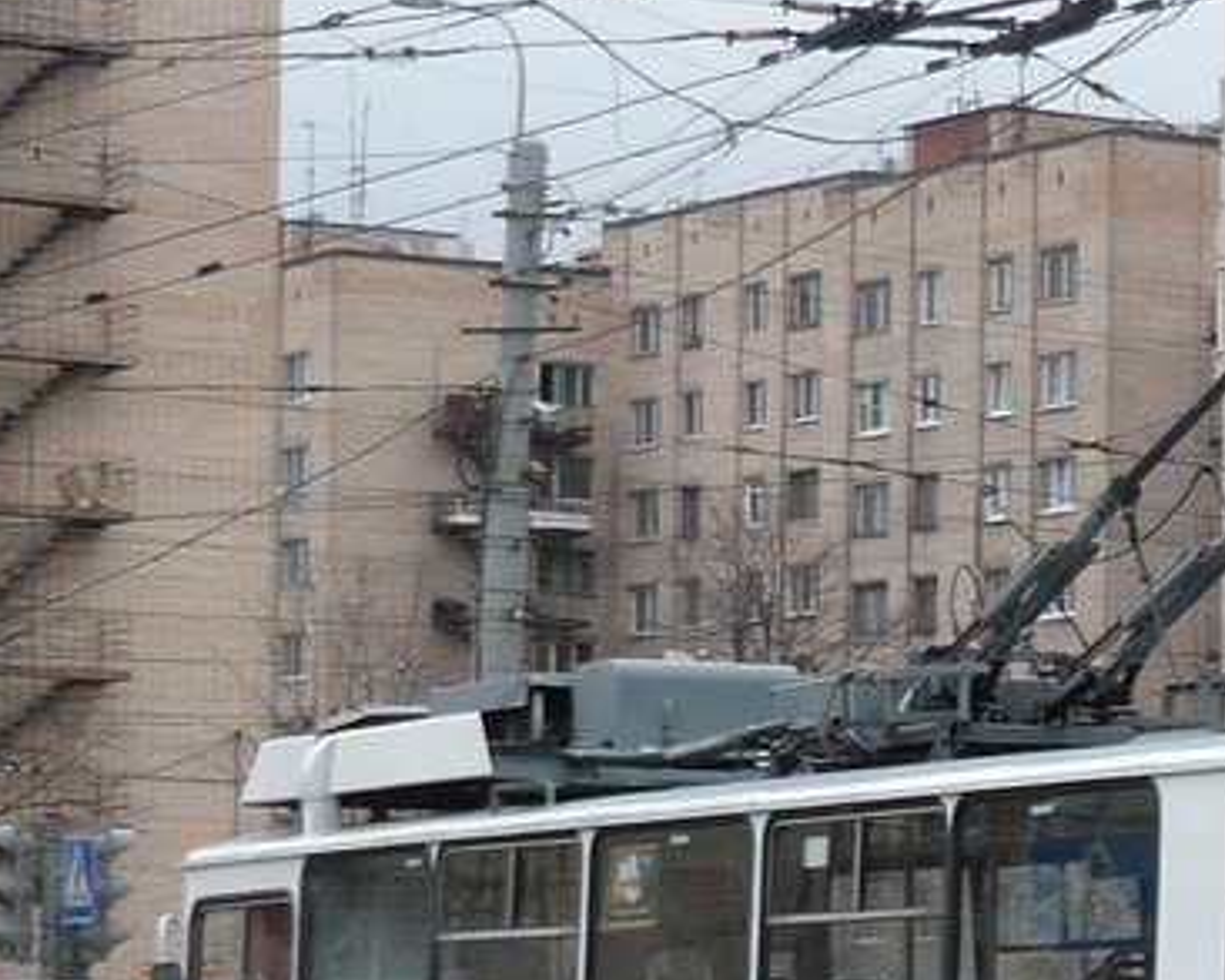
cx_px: 1198
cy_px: 806
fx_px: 4352
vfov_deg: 12.8
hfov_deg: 15.7
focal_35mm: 120
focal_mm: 7.2
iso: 100
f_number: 3
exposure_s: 1/100
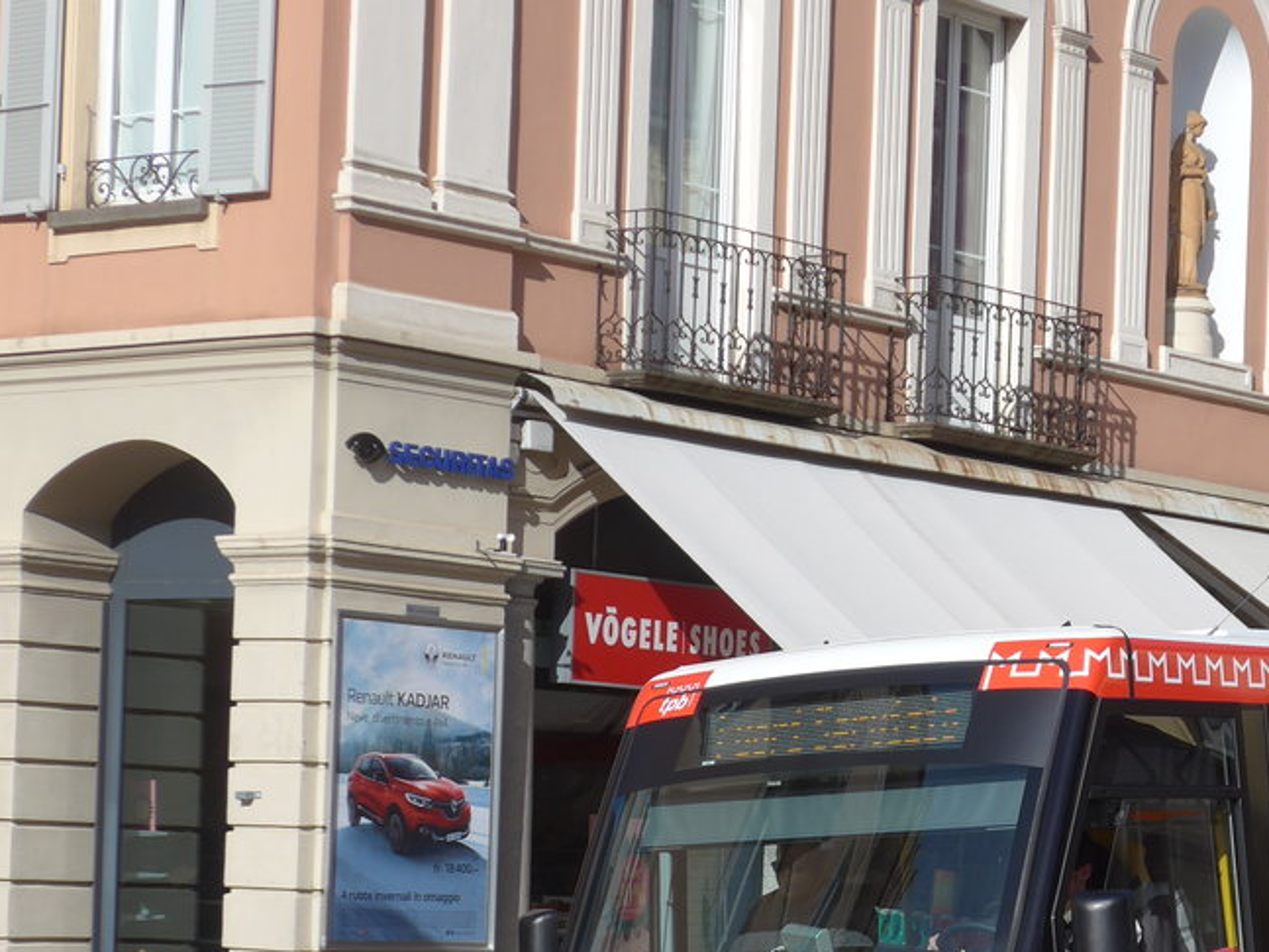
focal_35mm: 115
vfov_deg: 12.8
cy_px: 868
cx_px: 1075
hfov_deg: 16.9
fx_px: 4215
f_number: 3.7
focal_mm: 12.7
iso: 80
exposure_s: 1/1600
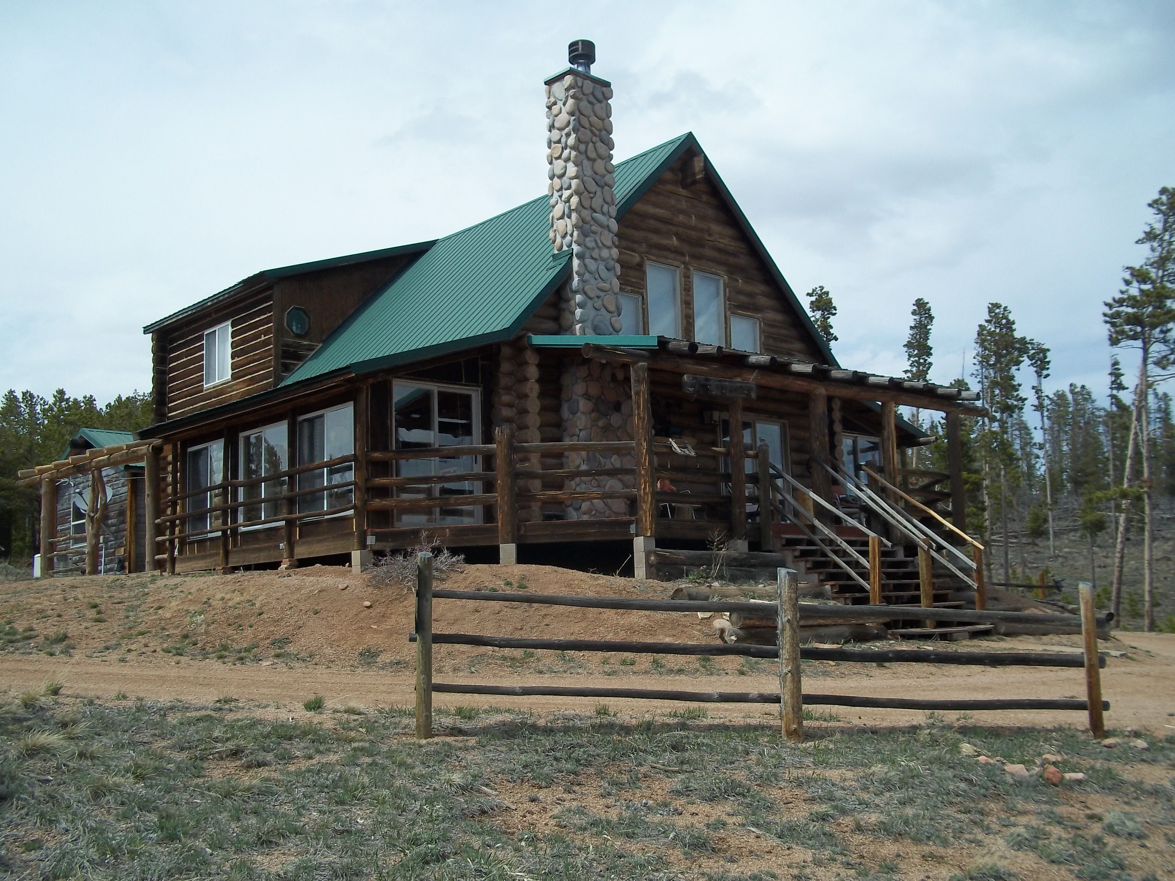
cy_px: 440
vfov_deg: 39.7
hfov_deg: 51.4
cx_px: 588
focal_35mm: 36
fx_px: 1222
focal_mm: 6.5
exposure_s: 1/320
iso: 80
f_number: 8
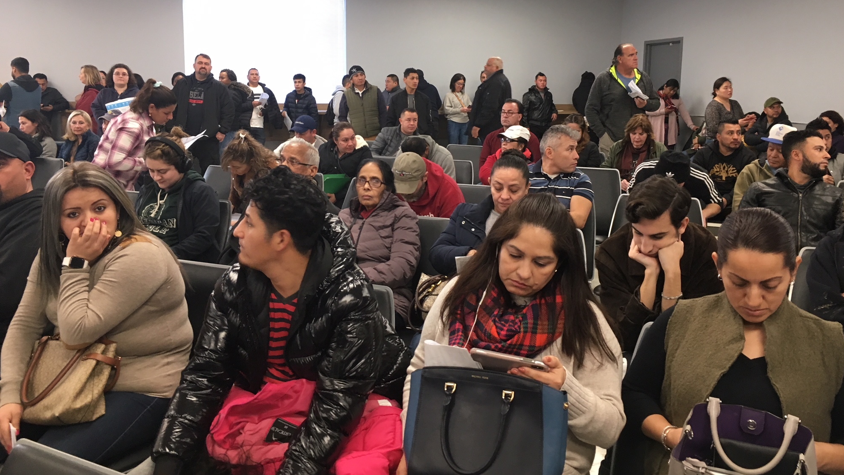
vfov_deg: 36.5
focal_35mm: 32
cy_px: 179
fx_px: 716
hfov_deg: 61.0
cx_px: 425
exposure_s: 1/30
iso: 100
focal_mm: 4.15
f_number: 2.2
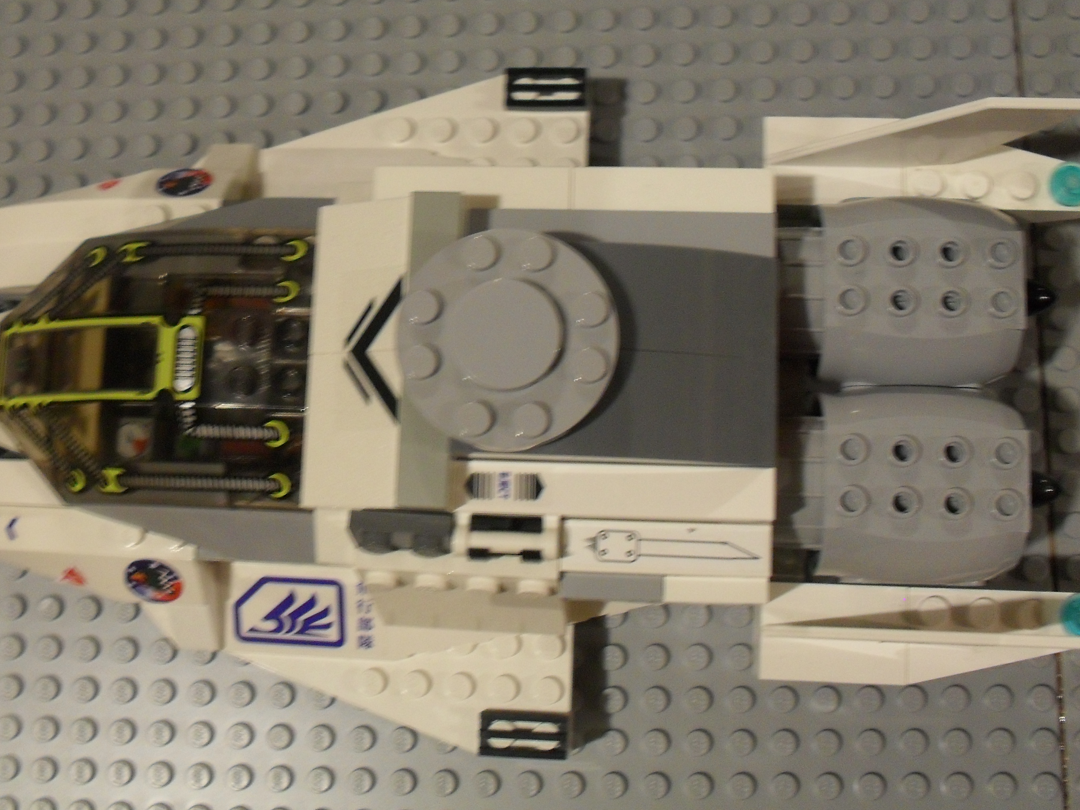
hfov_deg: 40.4
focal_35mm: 47
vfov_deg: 30.7
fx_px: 1466
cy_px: 295
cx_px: 473
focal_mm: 6.3
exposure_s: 1/8
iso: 200
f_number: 3.2
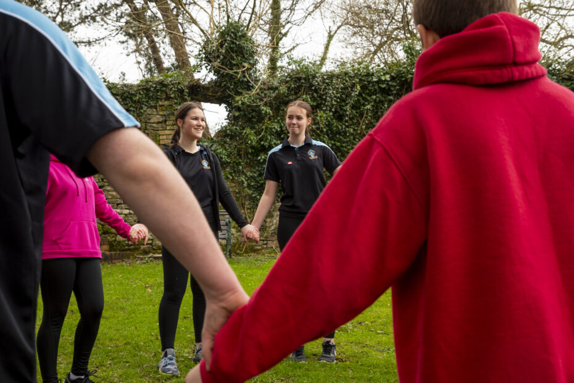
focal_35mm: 46
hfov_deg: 42.7
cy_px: 192
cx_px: 287
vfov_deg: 29.2
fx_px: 733
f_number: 7.1
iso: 100
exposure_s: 1/80
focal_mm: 46
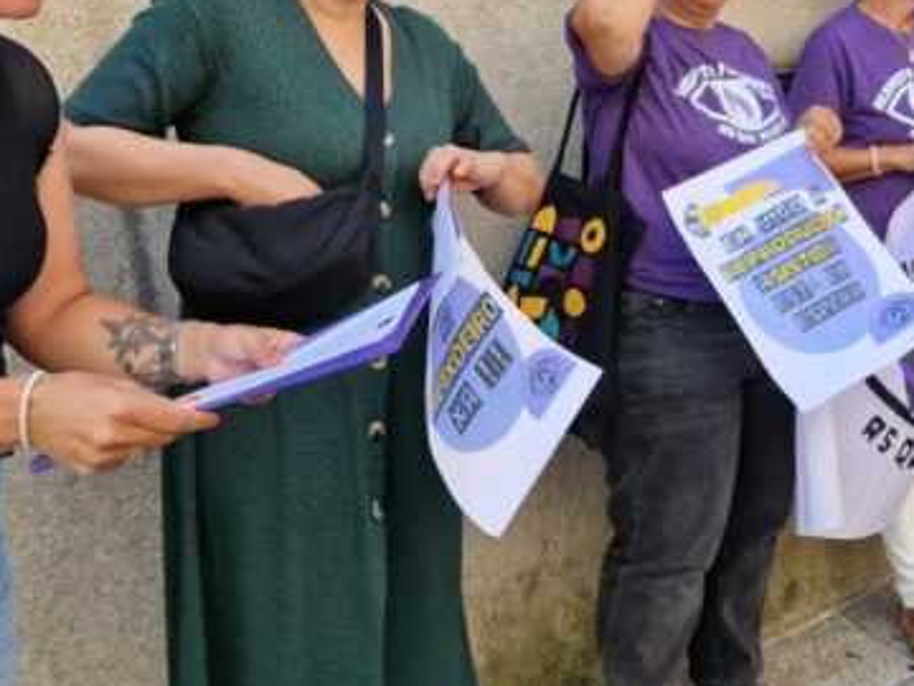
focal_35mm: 49
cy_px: 150
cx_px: 764
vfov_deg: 29.1
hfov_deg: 37.2
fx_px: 1294
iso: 50
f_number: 1.8
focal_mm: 6.4
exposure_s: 1/183
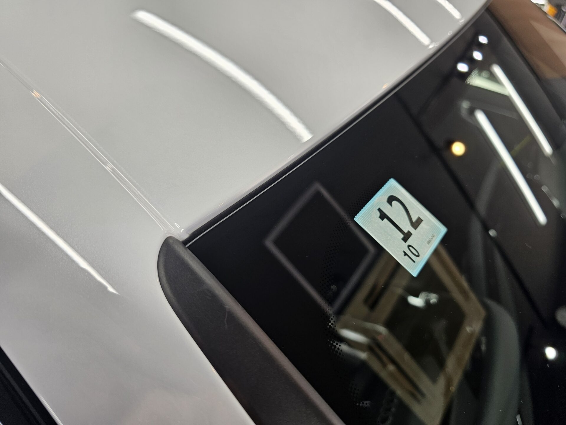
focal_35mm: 23
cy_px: 212
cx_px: 283
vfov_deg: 58.9
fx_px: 376
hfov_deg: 73.9
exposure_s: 1/100
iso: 64
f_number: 1.7
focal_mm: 6.3
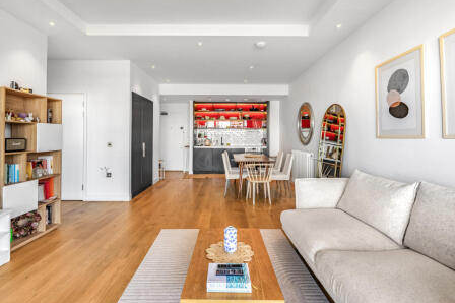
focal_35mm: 17
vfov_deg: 70.3
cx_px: 234
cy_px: 148
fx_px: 215
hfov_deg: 93.3
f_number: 8
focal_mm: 16
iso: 1000
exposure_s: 1/250
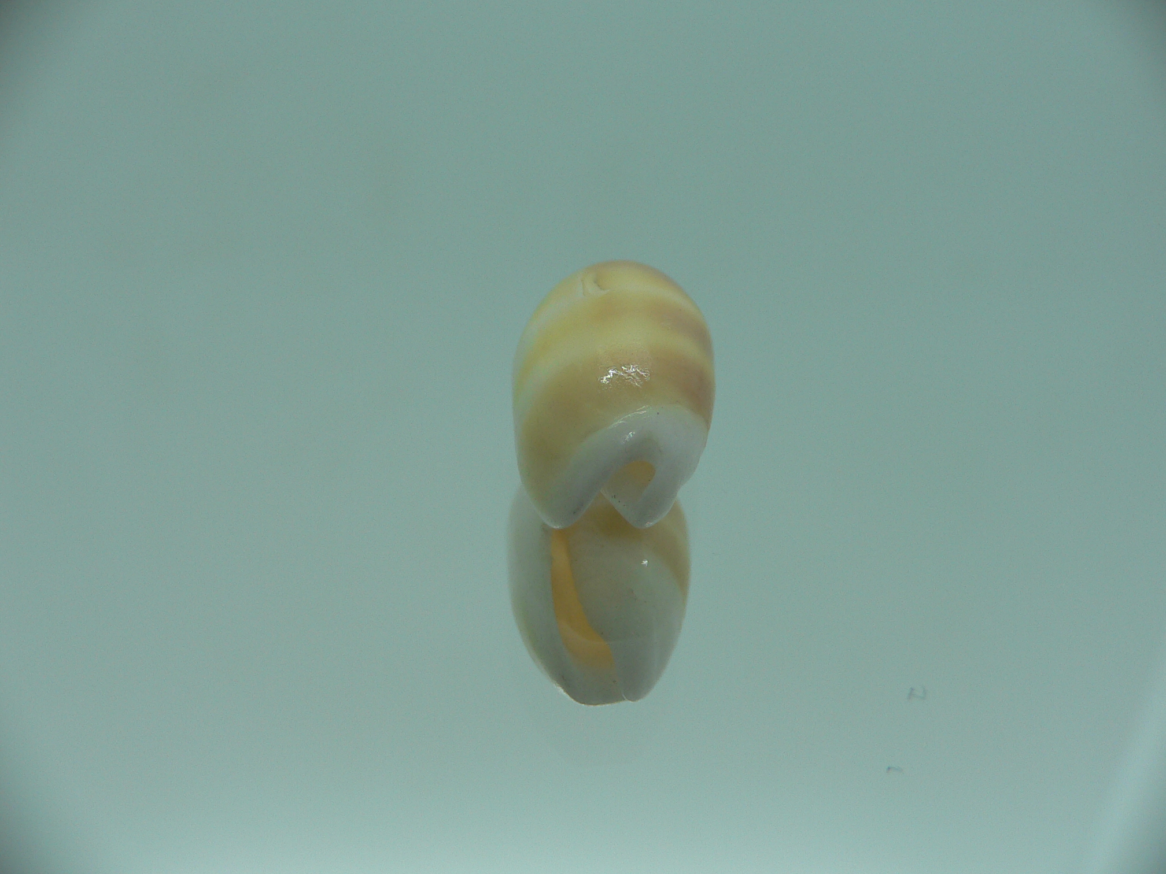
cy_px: 437
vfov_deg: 40.7
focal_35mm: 35
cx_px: 583
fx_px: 1179
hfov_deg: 52.6
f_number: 2.8
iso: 80
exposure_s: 1/80
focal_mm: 4.6
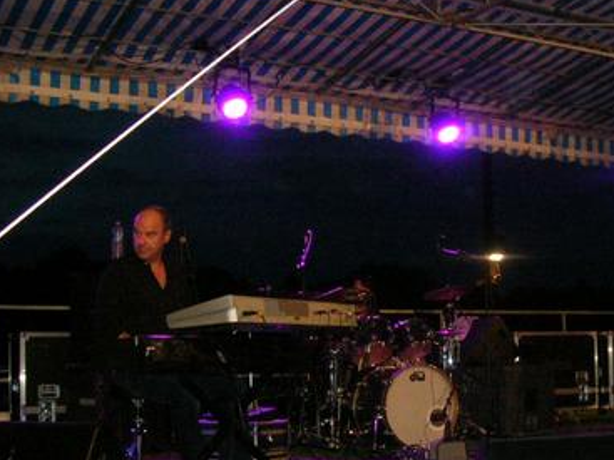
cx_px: 465
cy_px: 276
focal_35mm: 61
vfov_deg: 24.0
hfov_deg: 31.1
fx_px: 1082
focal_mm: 5.8
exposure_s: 1/60.1
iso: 200
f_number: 2.8
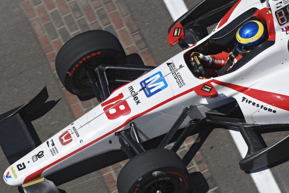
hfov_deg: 2.7
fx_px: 6020
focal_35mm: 750
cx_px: 144
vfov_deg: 1.8
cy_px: 96
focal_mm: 500
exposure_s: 1/1250
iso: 250
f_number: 9
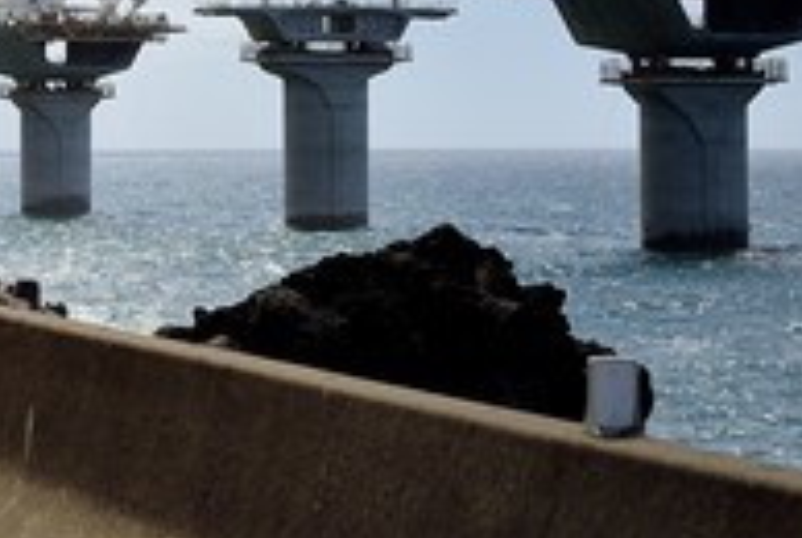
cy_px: 66
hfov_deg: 15.2
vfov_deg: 10.2
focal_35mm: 134
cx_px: 128
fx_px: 2990
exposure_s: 1/1000
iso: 400
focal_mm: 62
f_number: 11
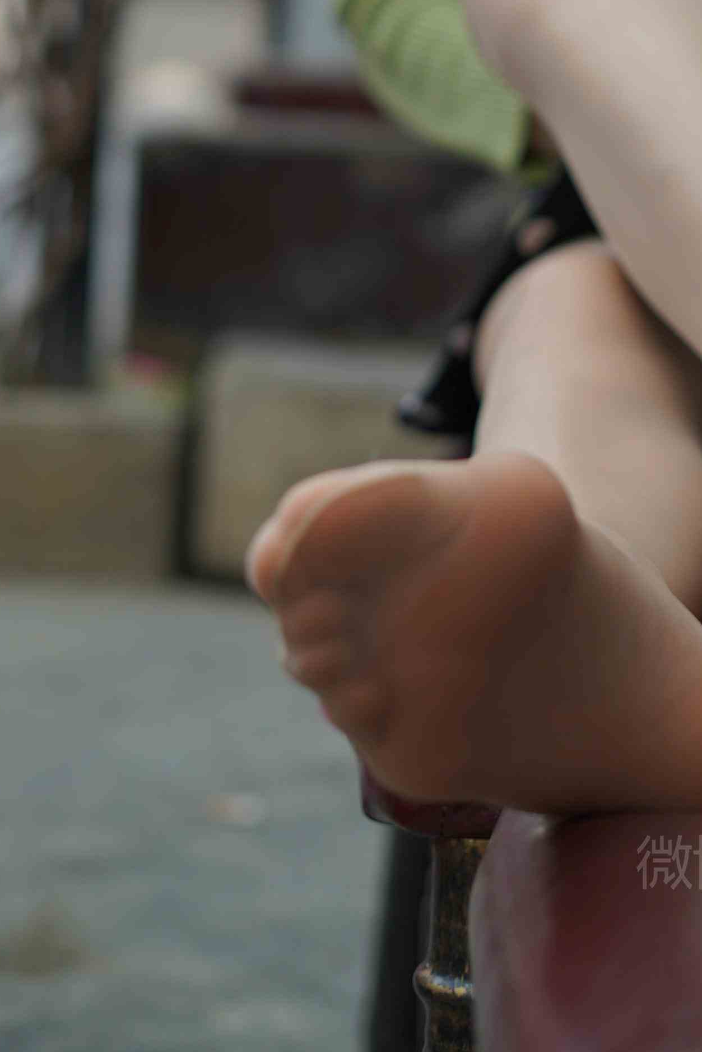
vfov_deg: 17.4
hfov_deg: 12.1
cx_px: 552
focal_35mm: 113
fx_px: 3301
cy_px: -134
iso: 100
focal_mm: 50
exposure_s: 1/400
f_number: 2.8
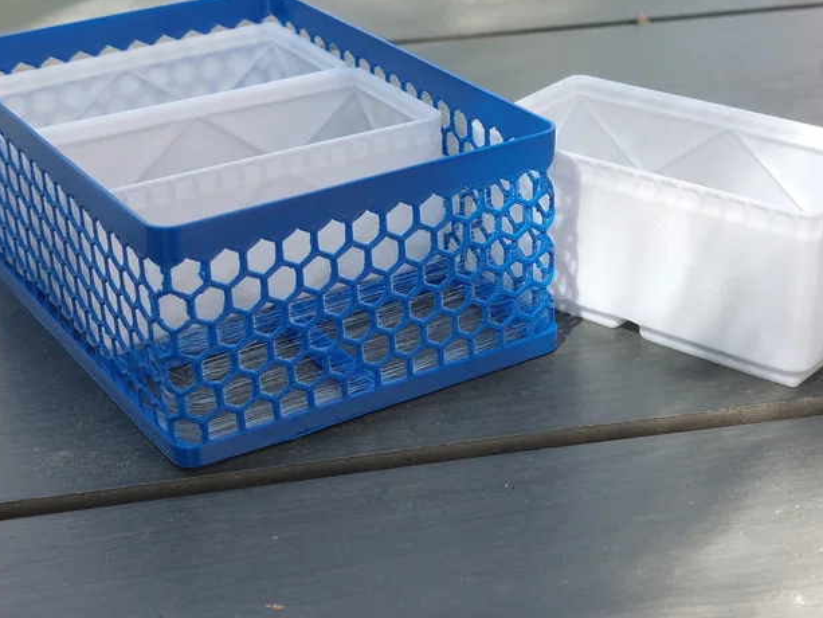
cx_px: 440
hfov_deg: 53.9
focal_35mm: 34
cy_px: 296
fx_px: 809
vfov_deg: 41.8
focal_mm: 5.23
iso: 25
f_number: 1.8
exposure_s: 1/100
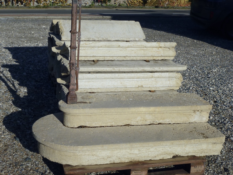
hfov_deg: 36.8
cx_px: 116
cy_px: 88
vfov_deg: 28.0
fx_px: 350
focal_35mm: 52
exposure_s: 1/1600
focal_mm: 9.4
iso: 100
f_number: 4.3
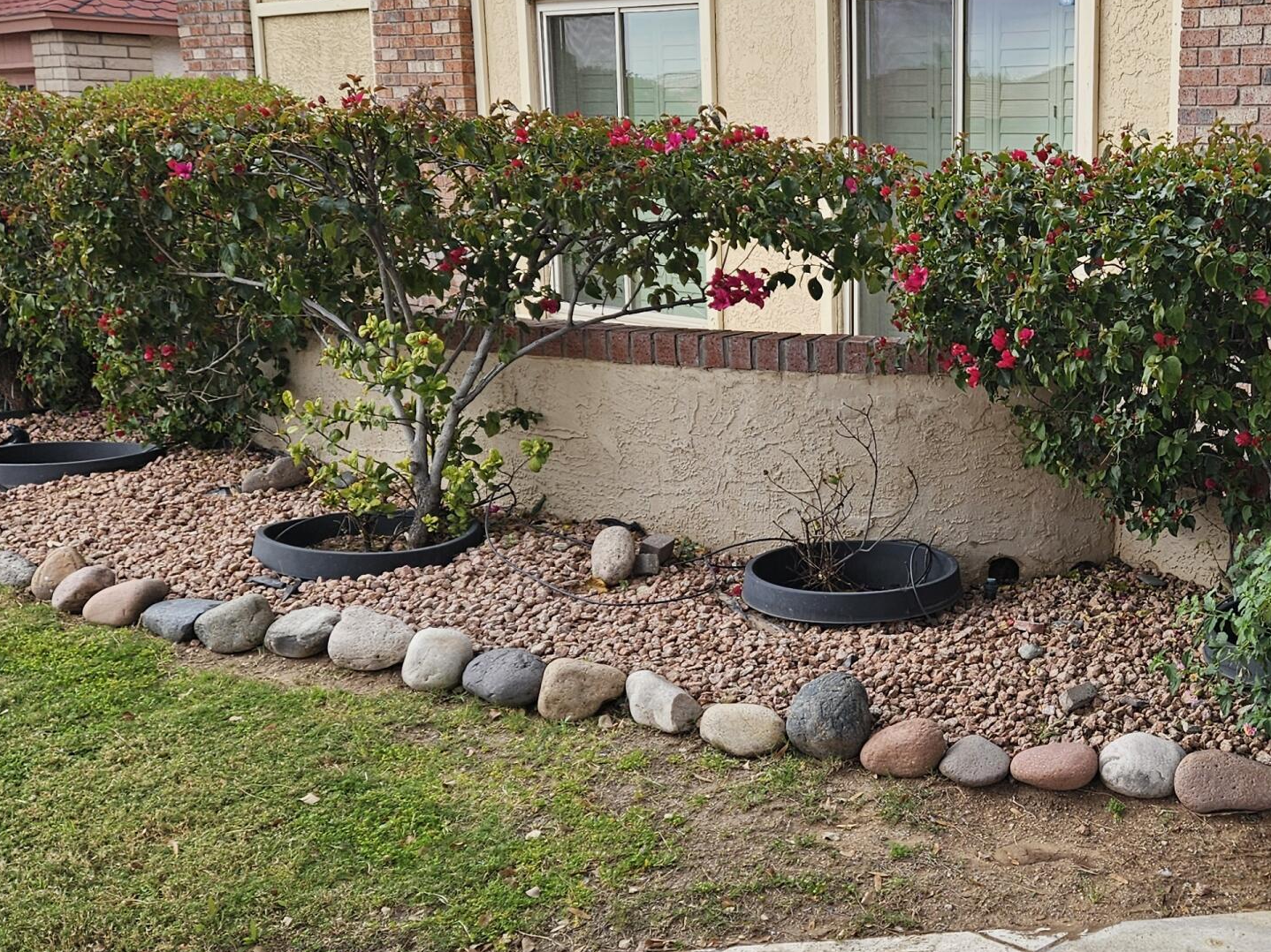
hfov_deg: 37.7
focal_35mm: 48
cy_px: 530
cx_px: 1079
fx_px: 1762
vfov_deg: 30.2
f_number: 1.8
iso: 25
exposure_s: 1/505
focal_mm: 5.4
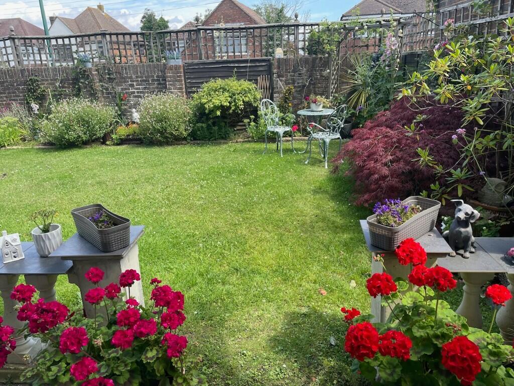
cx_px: 257
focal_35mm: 26
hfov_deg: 67.3
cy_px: 193
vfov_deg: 53.1
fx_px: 386
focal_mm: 4.2
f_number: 1.6
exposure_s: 1/596
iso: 32
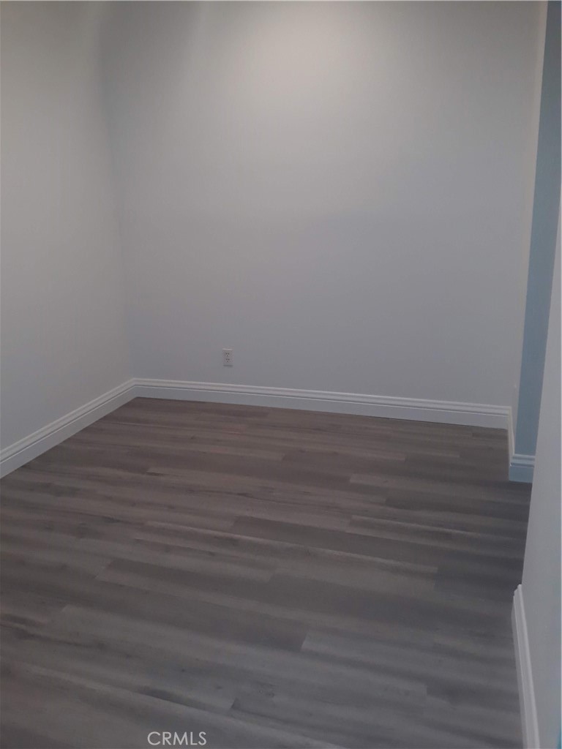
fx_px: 606
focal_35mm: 28
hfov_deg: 49.7
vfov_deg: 63.4
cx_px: 281
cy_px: 374
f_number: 1.7
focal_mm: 3.7
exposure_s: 1/40
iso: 125
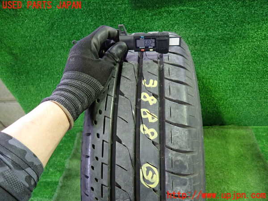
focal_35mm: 25
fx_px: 194
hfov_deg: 69.4
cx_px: 134
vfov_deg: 54.9
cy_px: 100
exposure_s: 1/30
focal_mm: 4.5
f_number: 2
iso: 500
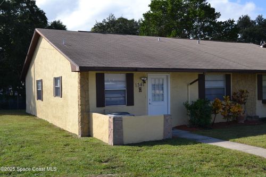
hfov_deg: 49.6
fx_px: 288
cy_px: 88
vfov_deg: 34.2
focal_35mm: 39
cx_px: 133
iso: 100
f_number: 7.1
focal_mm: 26
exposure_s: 1/200
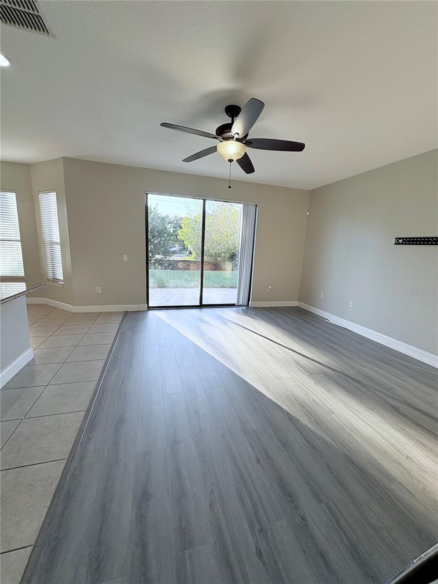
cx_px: 219
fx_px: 236
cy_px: 292
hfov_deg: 85.7
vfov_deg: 102.1
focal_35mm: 14
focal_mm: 2.22
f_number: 2.2
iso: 64
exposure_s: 1/210
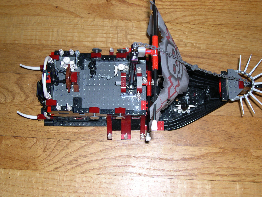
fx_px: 394
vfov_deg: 28.0
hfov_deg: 36.8
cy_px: 98
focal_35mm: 52
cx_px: 131
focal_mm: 11.1
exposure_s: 1/60
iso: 100
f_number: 3.2
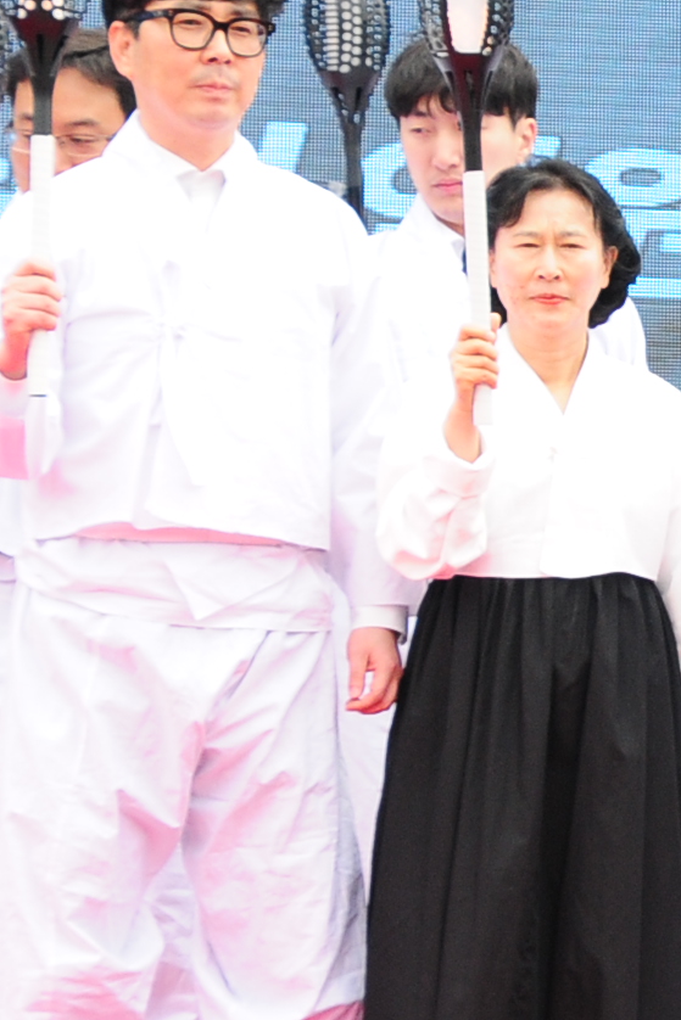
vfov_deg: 7.5
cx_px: 1472
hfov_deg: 4.9
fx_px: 7828
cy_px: 441
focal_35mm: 276
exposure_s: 1/320
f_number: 7.1
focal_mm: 48
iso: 400
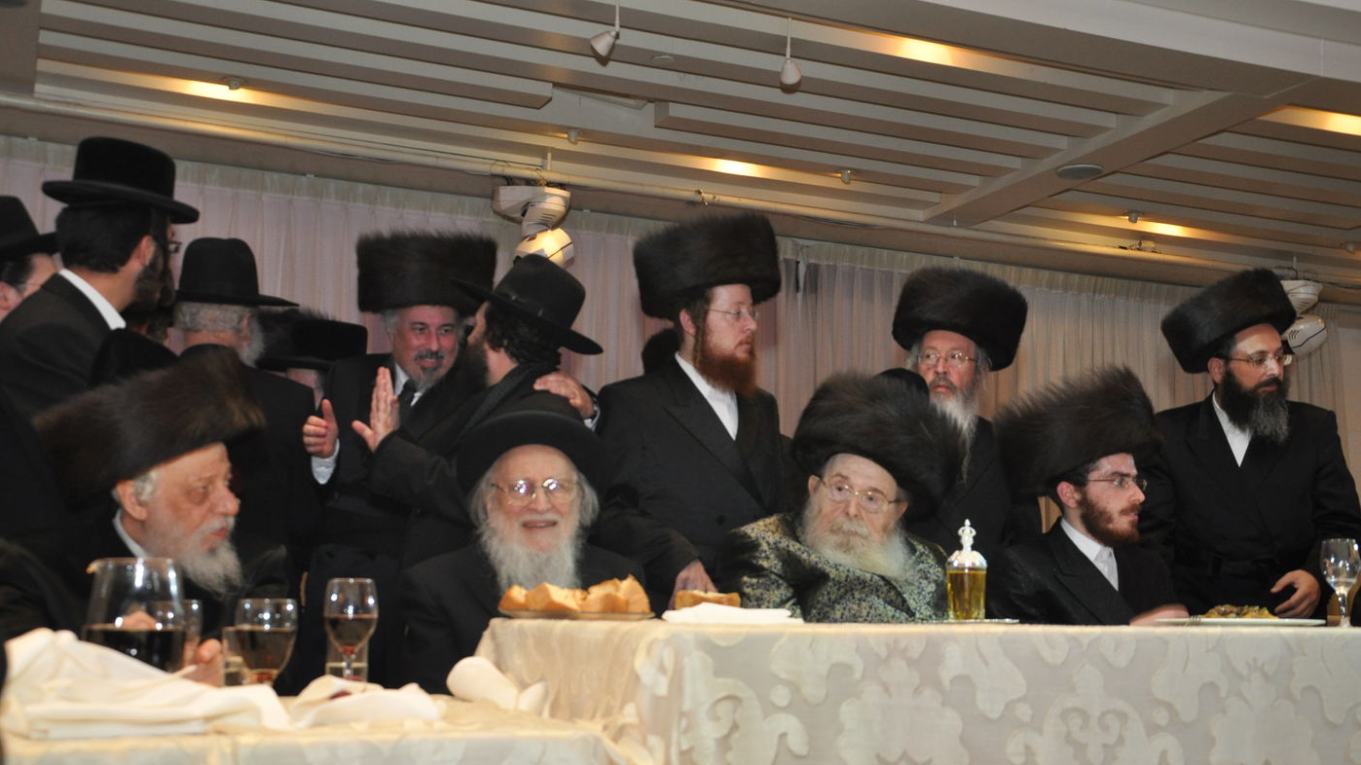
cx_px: 680
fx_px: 1588
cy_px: 443
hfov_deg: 46.4
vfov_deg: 27.1
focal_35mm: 44
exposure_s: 1/60
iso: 800
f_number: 5.6
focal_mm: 28
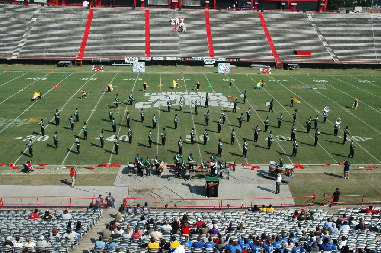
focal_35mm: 39
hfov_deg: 49.6
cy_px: 126
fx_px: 412
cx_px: 190
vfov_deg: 34.1
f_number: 9
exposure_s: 1/320
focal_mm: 26
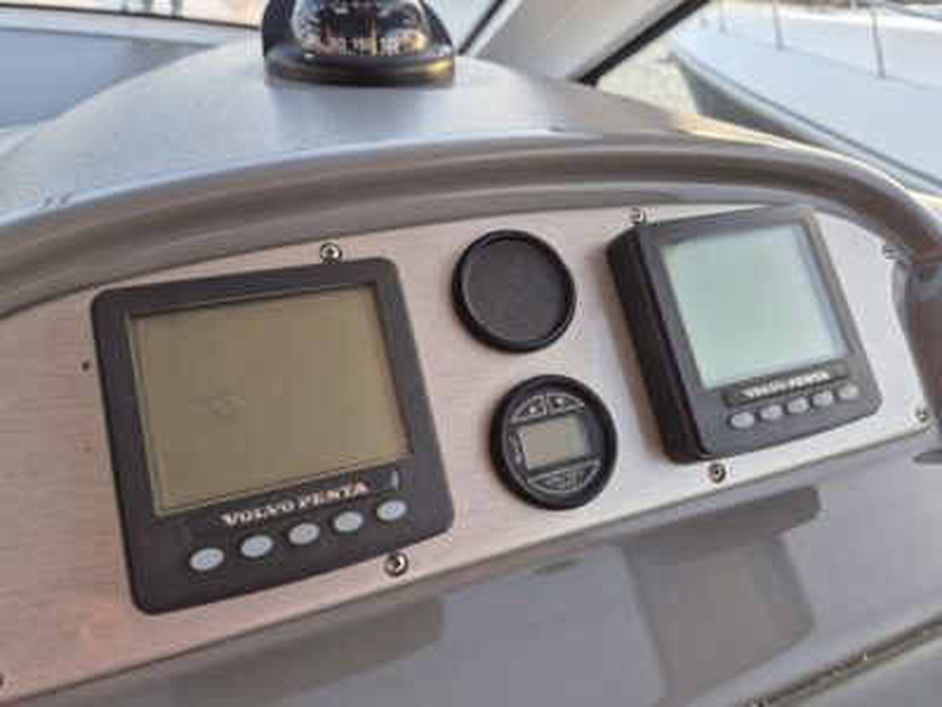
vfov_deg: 58.9
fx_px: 626
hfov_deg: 73.9
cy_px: 354
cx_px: 471
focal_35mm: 23
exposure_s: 1/180
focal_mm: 5.4
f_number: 1.8
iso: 64
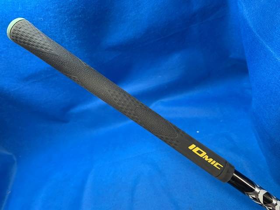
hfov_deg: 67.3
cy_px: 105
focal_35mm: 26
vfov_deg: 53.1
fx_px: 210
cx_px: 140
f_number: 1.8
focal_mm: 4.25
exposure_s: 1/60
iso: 125
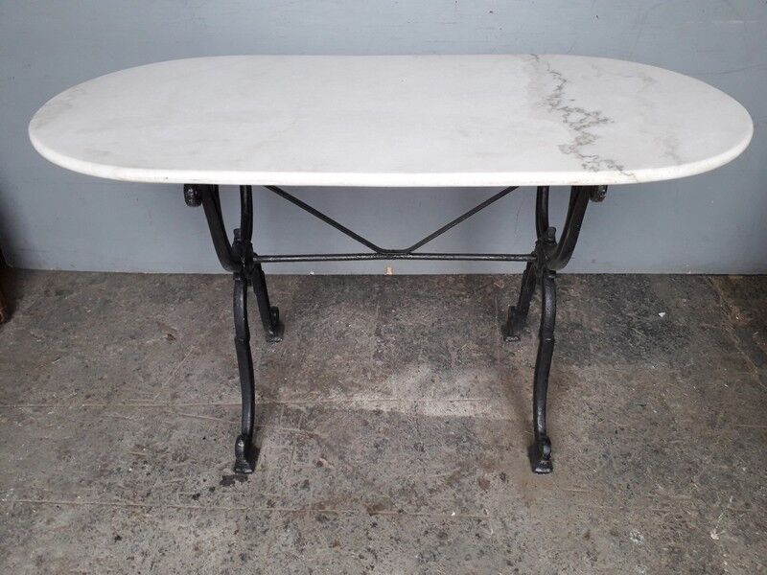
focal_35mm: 27
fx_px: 598
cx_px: 384
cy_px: 288
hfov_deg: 65.3
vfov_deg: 51.4
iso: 100
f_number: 1.9
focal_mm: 3.6
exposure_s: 1/50
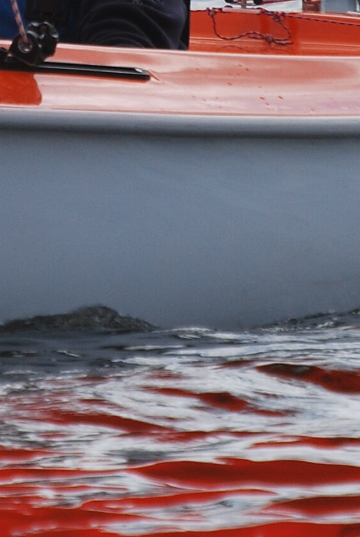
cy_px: -66
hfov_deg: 1.0
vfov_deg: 1.5
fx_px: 20482
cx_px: -34
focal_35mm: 1370
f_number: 5.6
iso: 160
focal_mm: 200
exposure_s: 1/1000
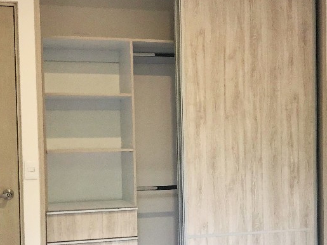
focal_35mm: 58
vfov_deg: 25.1
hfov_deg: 33.2
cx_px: 178
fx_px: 548
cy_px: 164
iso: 80
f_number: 1.8
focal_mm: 3.99
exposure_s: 1/30
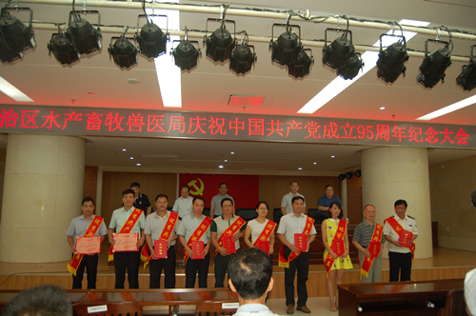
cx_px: 238
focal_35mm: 27
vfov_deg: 47.8
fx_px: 357
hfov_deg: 67.4
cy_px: 158
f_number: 3.5
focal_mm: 18
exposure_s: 1/60
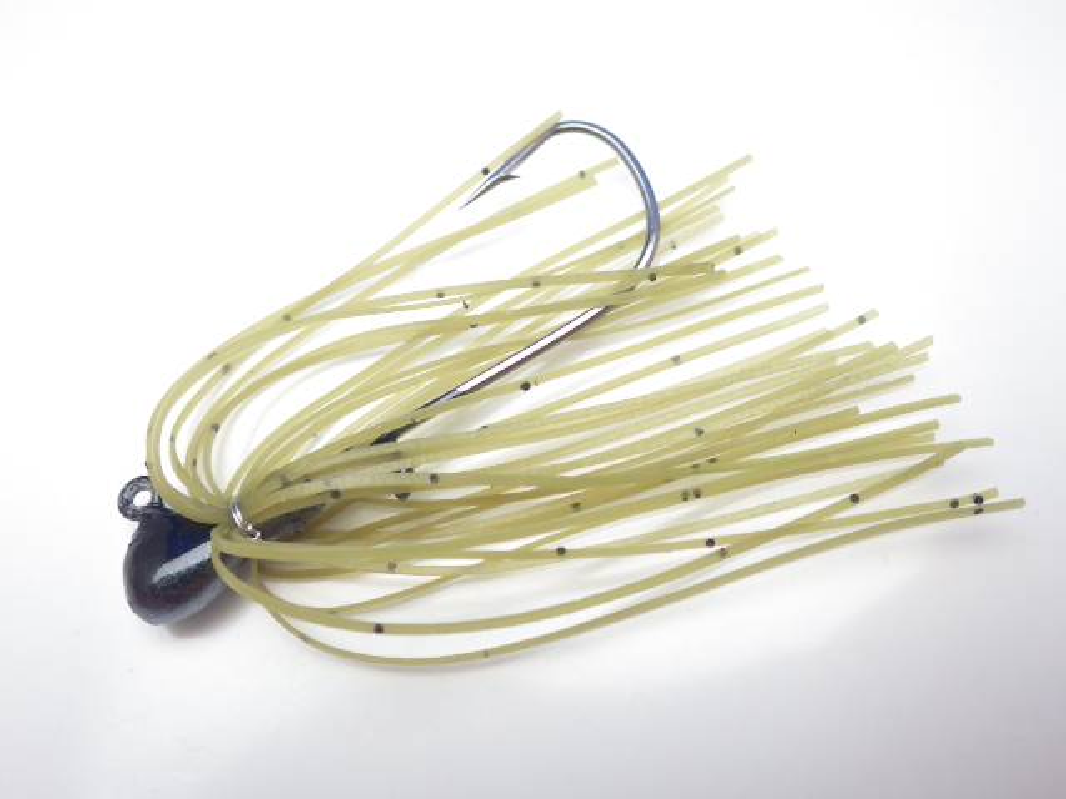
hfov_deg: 58.4
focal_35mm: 31
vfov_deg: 45.4
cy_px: 400
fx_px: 955
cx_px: 533
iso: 400
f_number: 3.1
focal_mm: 5.5
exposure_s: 1/45
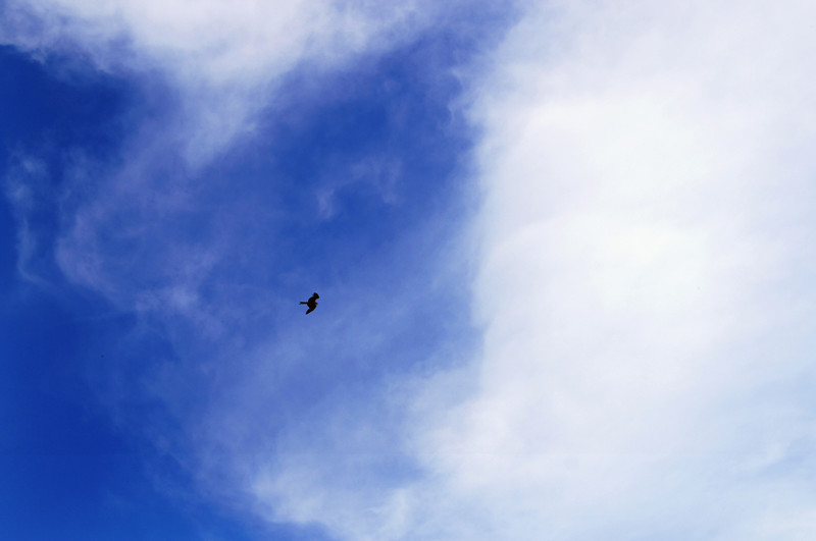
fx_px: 1867
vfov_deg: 16.5
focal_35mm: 82
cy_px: 270
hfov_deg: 24.7
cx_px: 408
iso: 100
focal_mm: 55
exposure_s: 1/320
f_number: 8
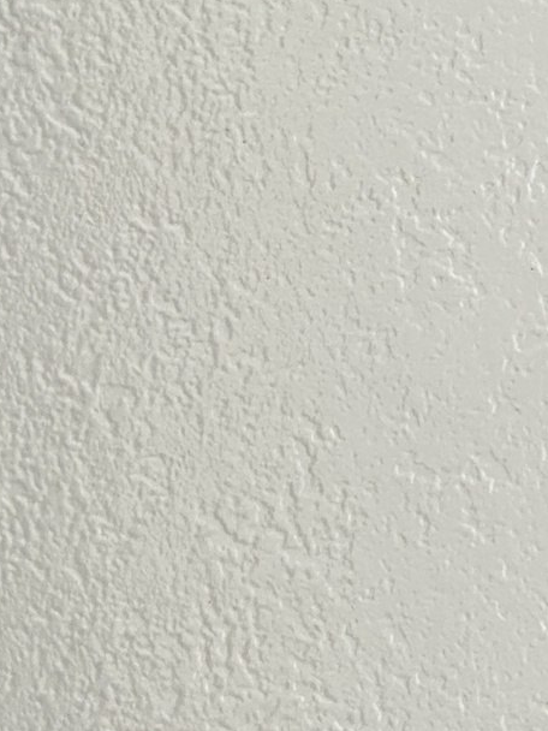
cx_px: -531
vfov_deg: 6.5
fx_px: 6417
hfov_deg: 4.8
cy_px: -257
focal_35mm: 304
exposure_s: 1/50
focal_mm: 9
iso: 160
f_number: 2.8
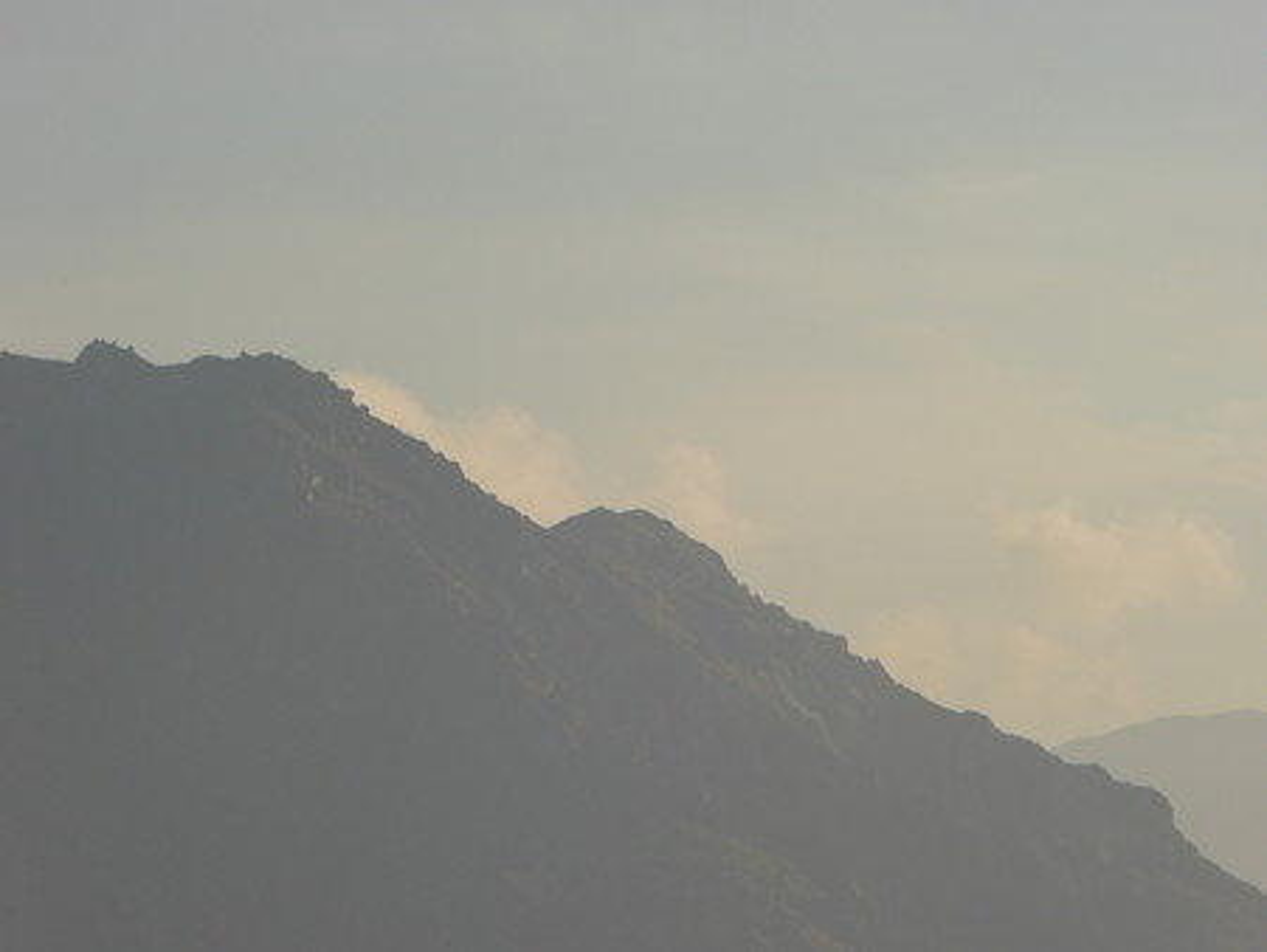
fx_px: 14648
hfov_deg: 5.0
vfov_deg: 3.7
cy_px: 476
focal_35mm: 400
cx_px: 634
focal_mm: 71.7
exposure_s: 1/320
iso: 100
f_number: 6
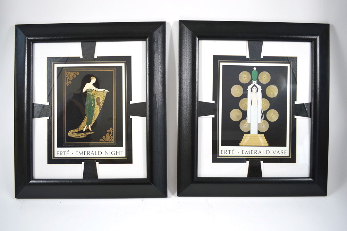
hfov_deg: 62.0
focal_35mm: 30
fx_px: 289
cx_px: 174
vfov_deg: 43.5
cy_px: 116
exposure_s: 1/80
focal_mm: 20
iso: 400
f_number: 4.5
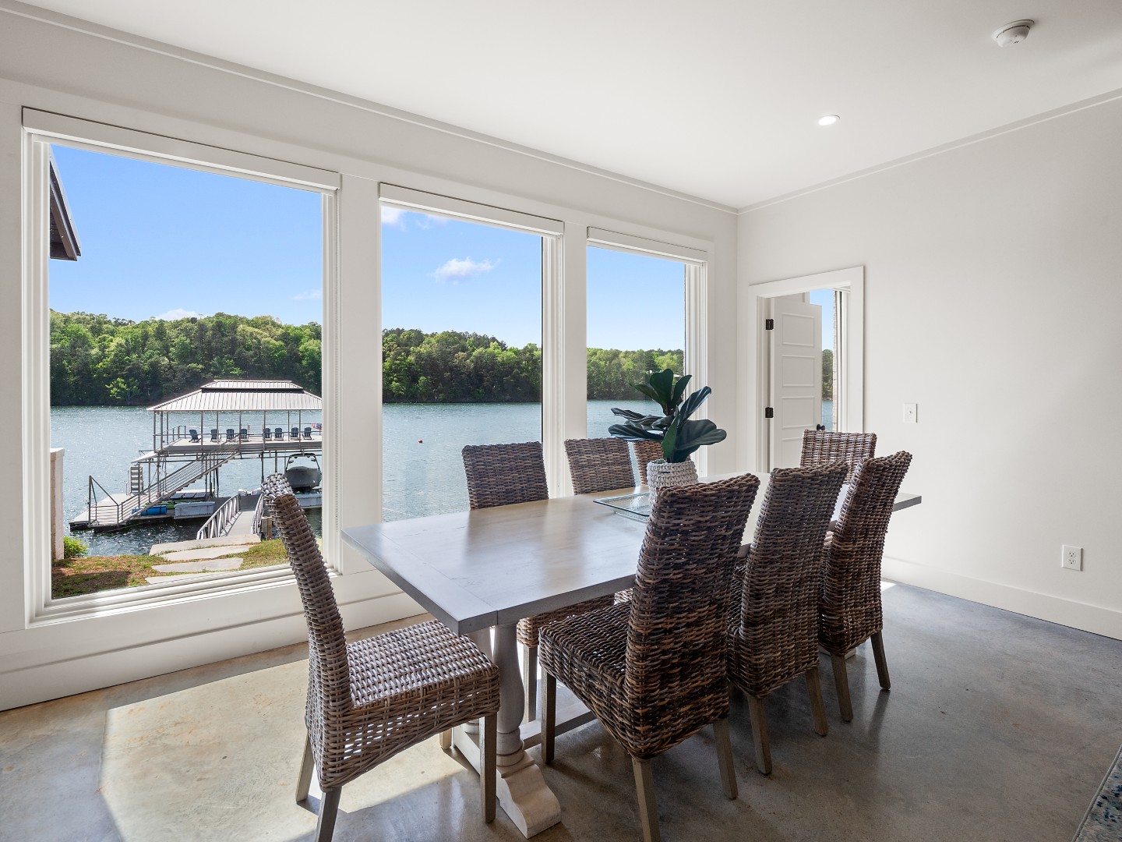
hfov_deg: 94.5
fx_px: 519
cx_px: 561
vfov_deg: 78.1
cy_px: 421
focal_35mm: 16
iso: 200
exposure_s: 1/125
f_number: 5.6
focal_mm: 8
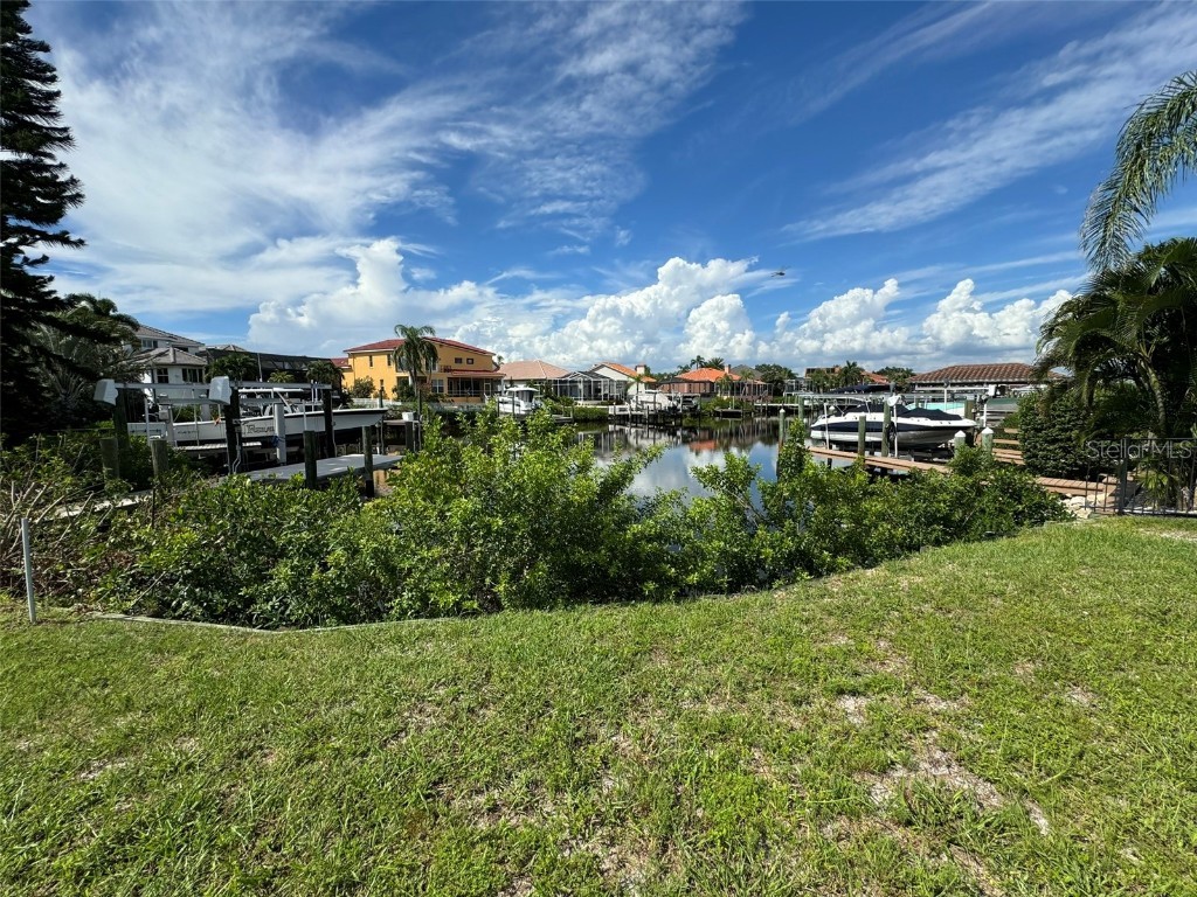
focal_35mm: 14
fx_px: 484
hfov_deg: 102.1
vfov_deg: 85.7
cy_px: 448
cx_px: 598
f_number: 2.2
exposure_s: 1/2415
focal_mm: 2.22
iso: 40
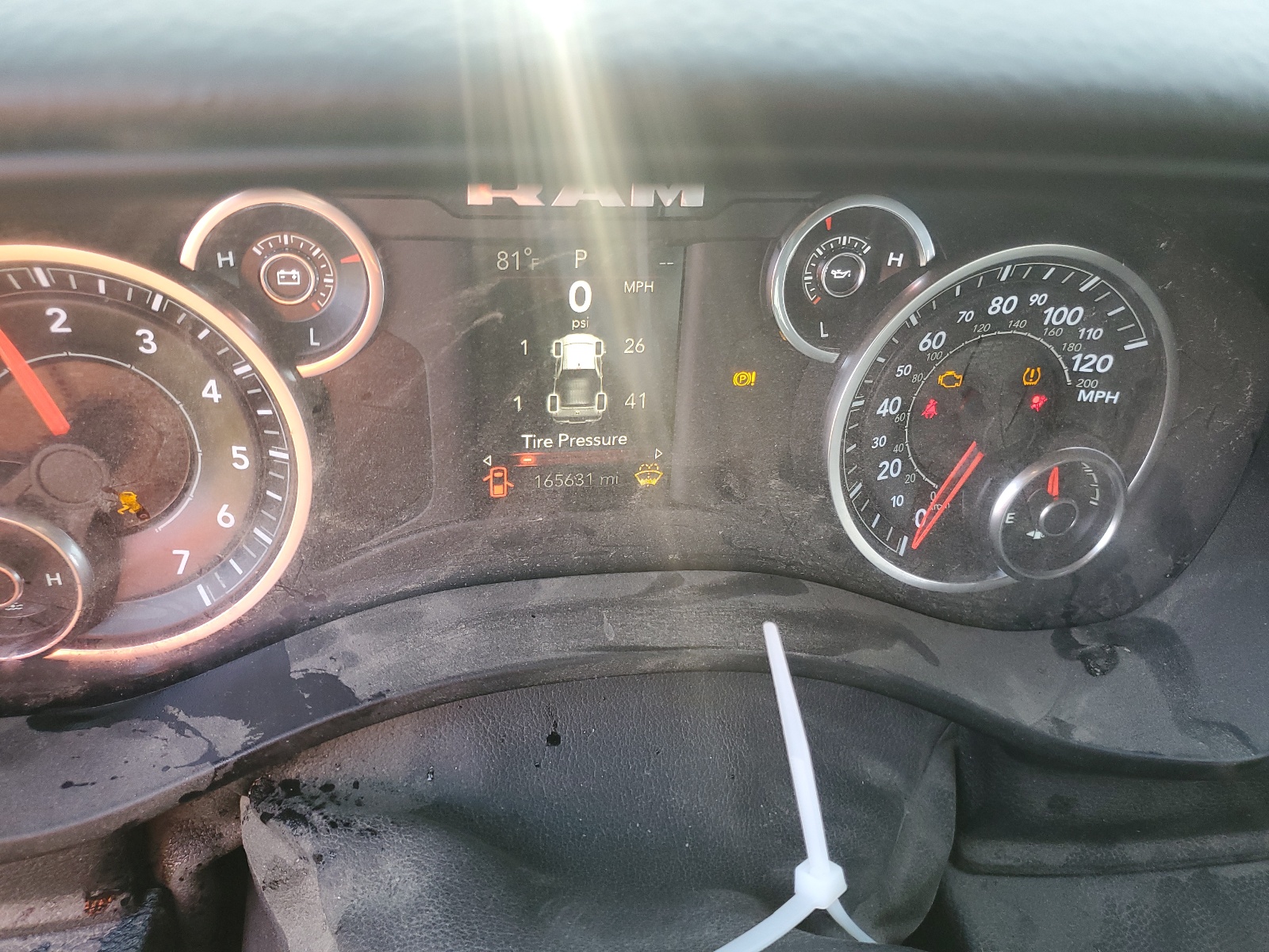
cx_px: 634
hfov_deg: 67.3
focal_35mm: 26
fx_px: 953
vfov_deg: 53.1
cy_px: 476
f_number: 1.5
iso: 95
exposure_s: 1/120
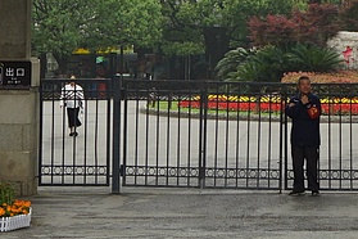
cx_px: 277
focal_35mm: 165
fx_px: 1641
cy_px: -163
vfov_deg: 8.1
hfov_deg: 12.4
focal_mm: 24
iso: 100
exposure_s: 1/80
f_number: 8
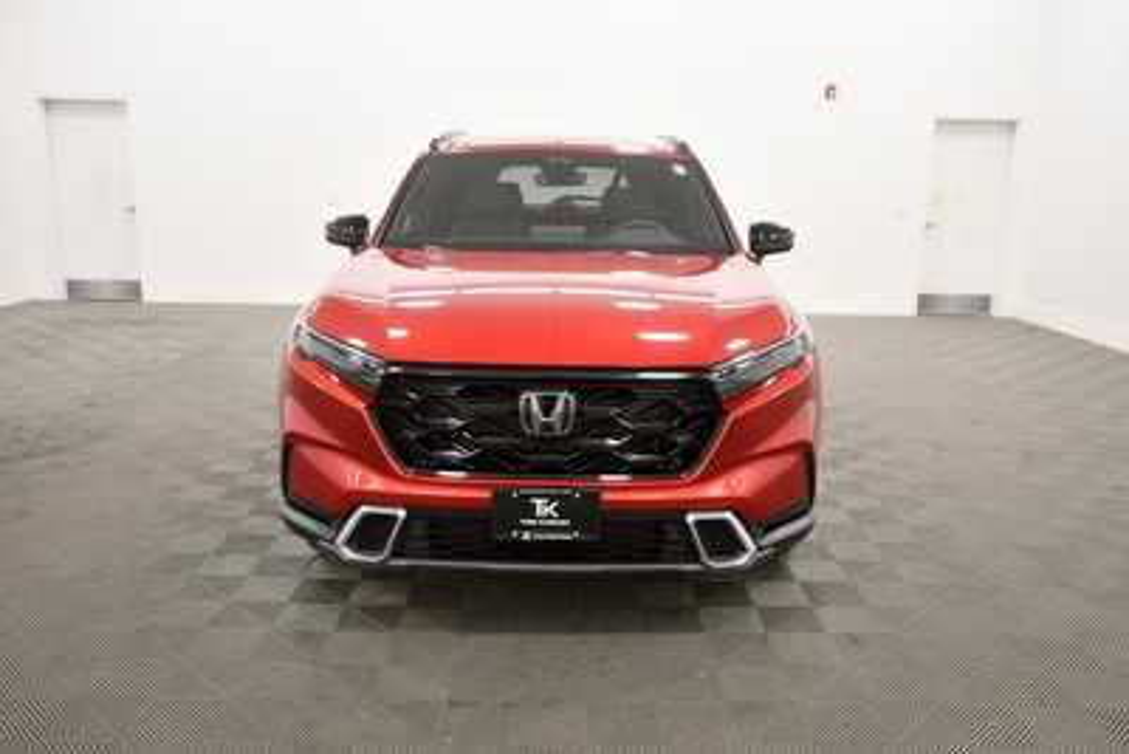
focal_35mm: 27
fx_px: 847
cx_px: 564
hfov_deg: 67.4
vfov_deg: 48.0
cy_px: 377
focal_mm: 18
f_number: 5.3
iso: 1250
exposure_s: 1/125
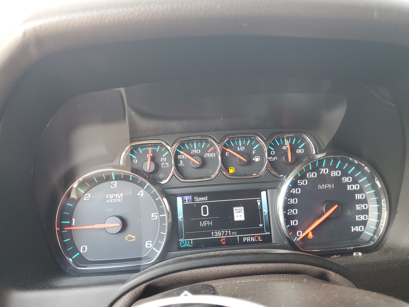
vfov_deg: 53.1
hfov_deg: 67.3
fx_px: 307
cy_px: 154
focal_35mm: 26
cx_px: 204
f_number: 1.5
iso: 90
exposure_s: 1/60.2
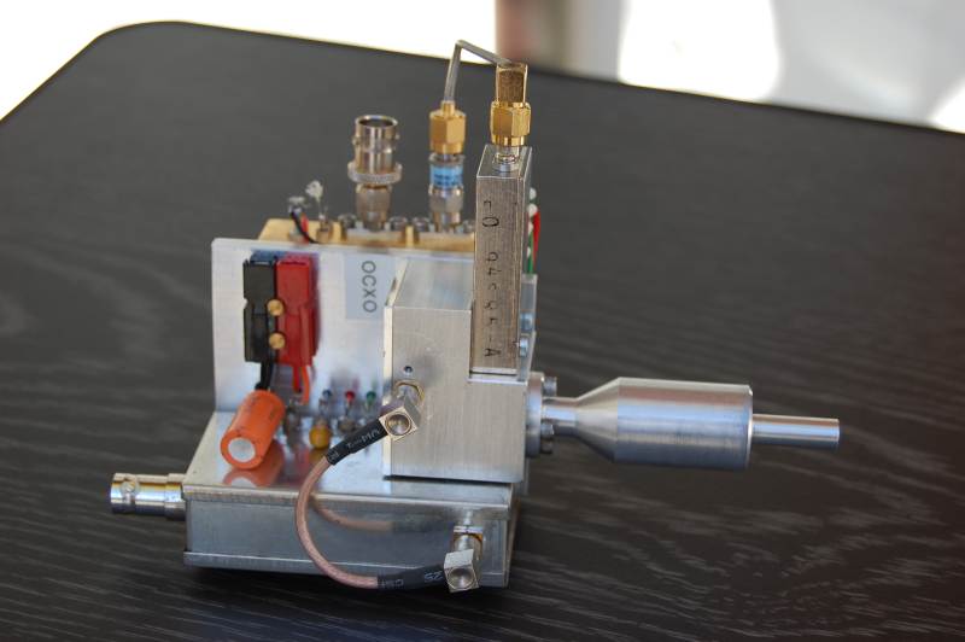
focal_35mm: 75
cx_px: 482
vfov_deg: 18.2
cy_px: 321
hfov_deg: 27.0
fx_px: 2009
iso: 200
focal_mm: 50
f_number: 5.6
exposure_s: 1/125
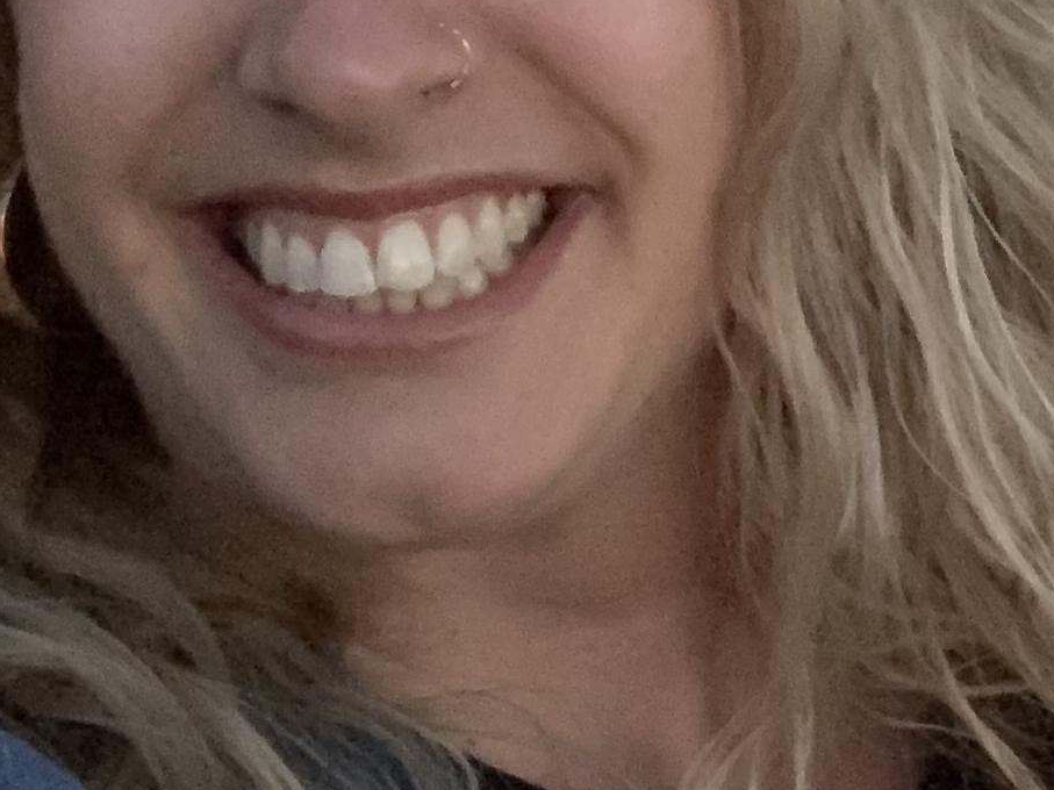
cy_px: 10
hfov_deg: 18.0
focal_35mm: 109
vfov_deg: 13.4
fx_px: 3318
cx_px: 622
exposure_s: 1/15
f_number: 2.2
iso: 1250
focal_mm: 2.87
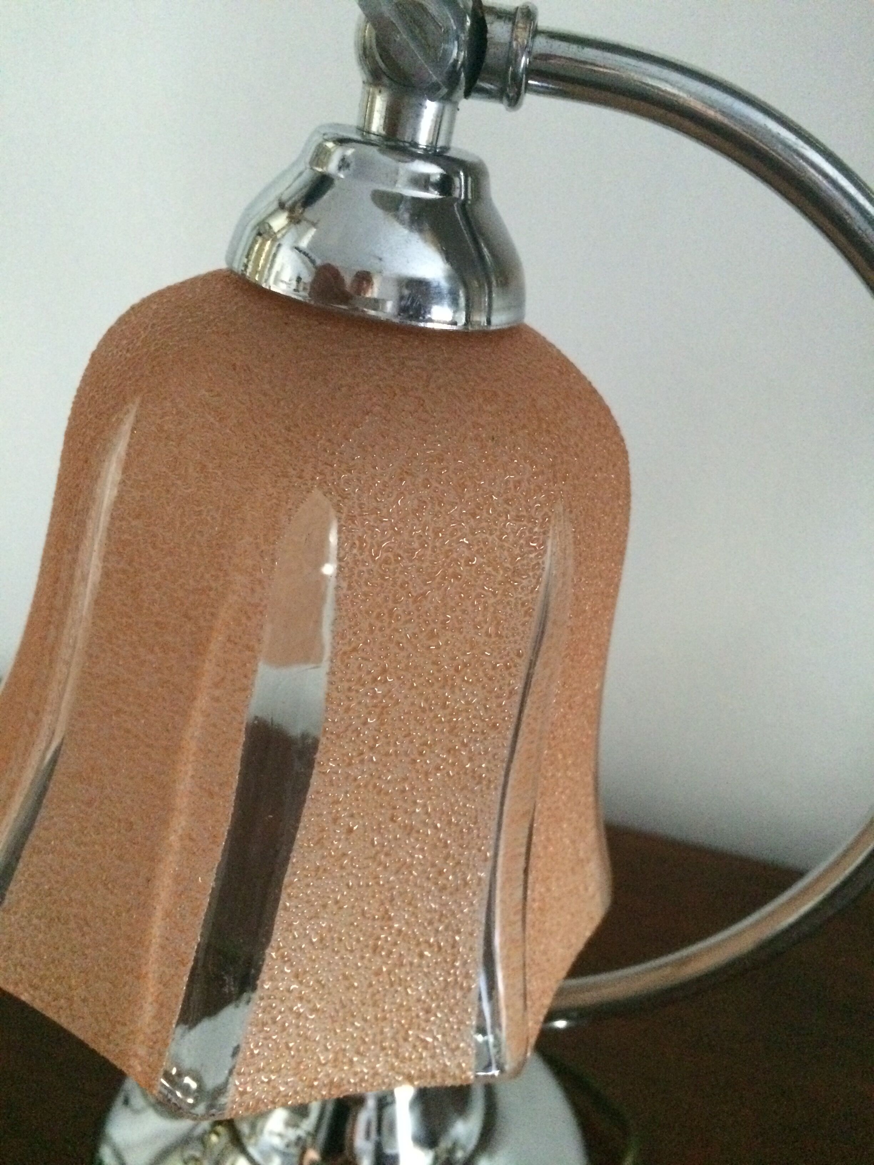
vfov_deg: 61.7
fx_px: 976
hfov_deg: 48.2
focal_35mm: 29
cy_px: 582
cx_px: 437
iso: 500
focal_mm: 4.15
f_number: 2.2
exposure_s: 1/17
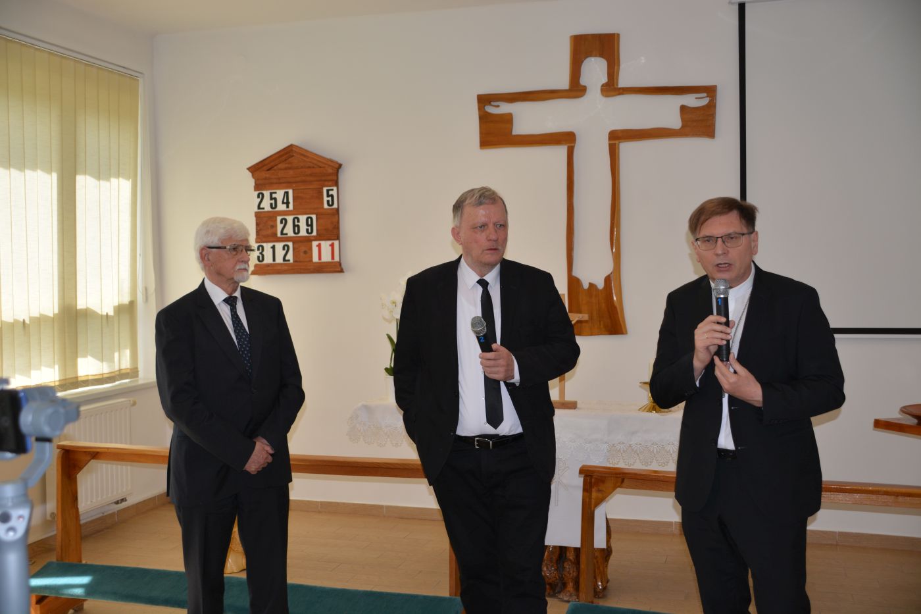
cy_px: 307
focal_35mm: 39
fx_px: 998
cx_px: 460
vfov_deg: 34.2
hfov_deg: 49.6
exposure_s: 1/200
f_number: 4
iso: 200
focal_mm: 26
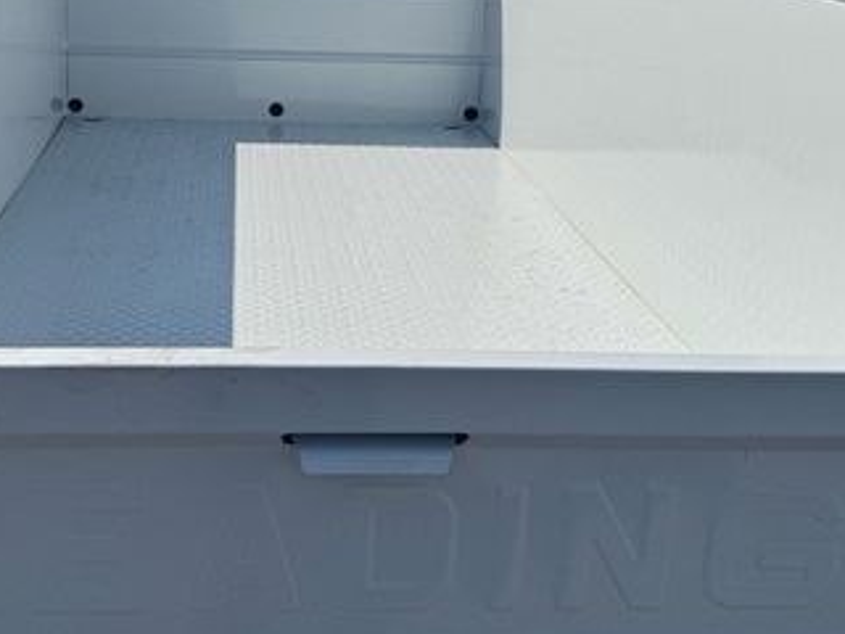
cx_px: 322
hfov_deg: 39.4
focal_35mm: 48
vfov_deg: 29.6
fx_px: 1172
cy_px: 137
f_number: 1.78
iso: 80
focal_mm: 6.76
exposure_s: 1/12346
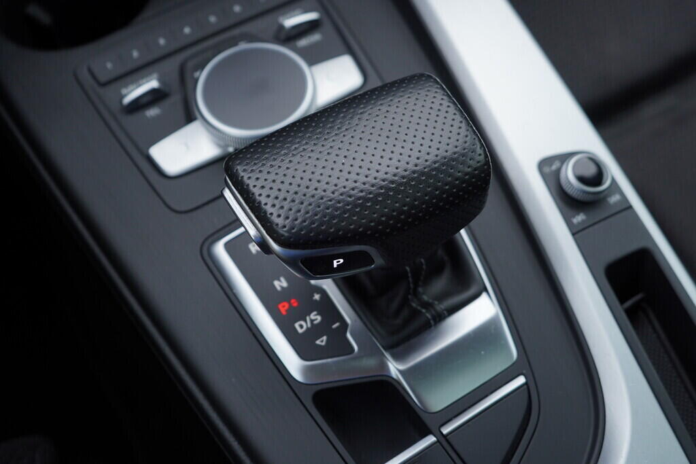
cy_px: 232
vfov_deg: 36.9
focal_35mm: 36
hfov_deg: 53.1
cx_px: 348
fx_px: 696
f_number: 3.5
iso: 125
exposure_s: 1/60
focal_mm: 24
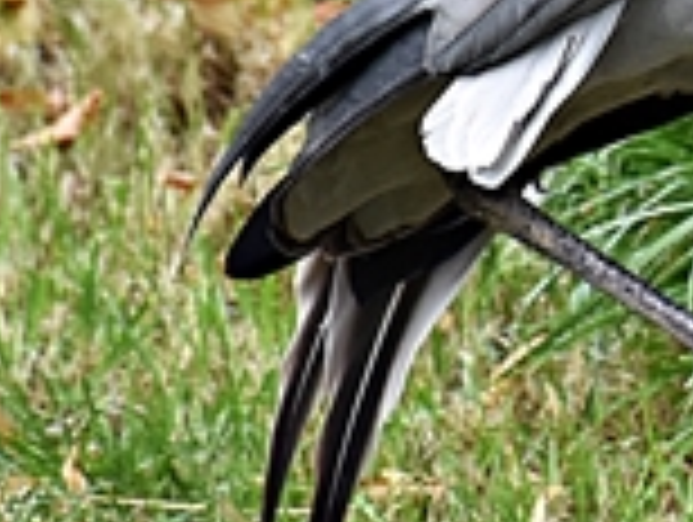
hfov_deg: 1.5
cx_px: 1368
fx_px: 26888
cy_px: -542
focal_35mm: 1341
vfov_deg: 1.1
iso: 800
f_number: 5.6
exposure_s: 1/640
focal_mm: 140
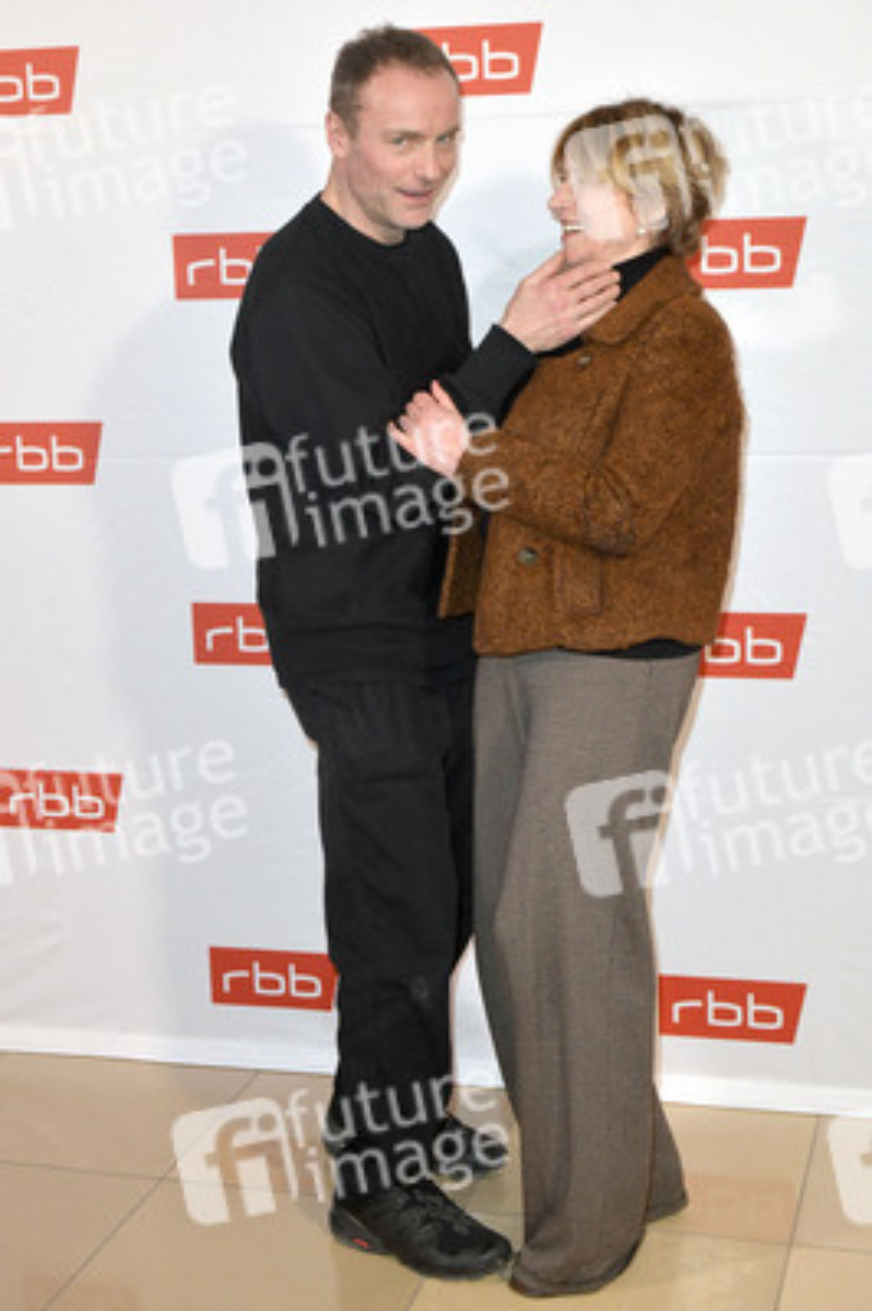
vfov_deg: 38.2
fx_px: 1892
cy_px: 656
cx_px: 436
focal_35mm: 52
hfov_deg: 25.9
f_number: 6.3
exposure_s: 1/200
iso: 2500
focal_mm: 52
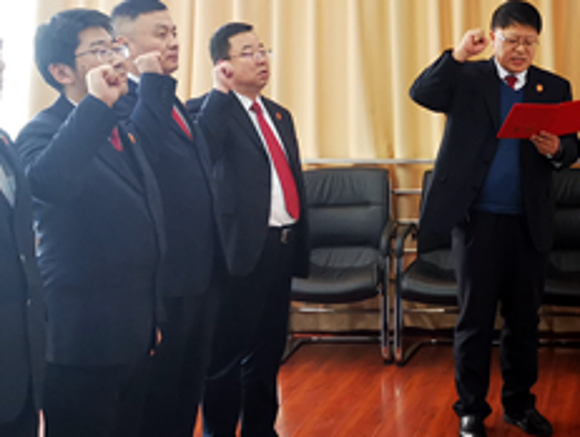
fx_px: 1175
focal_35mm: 70
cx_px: 487
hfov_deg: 27.0
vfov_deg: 21.0
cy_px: 168
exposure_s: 1/100
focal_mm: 4.75
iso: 160
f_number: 1.8
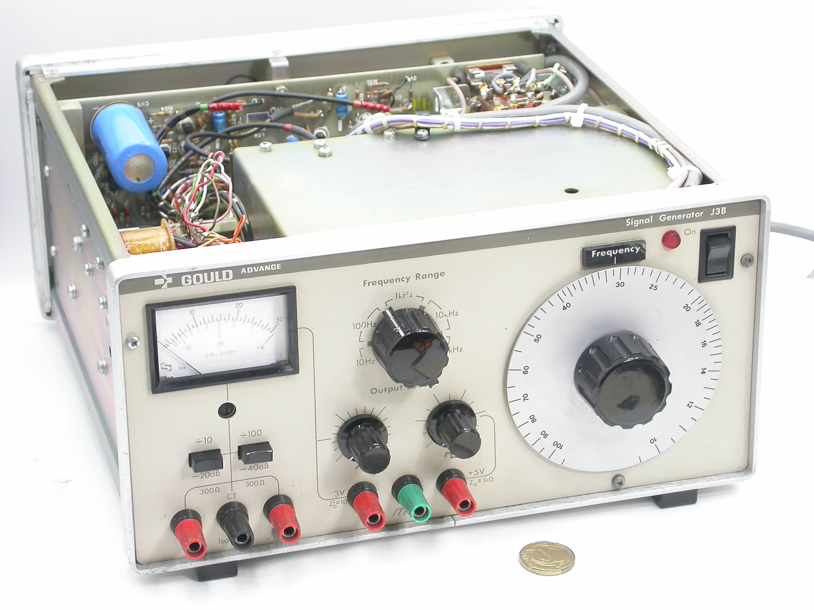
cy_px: 305
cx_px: 407
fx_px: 2446
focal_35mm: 104
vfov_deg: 14.2
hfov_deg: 18.9
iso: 100
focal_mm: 21.5
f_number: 4
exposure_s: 1/27
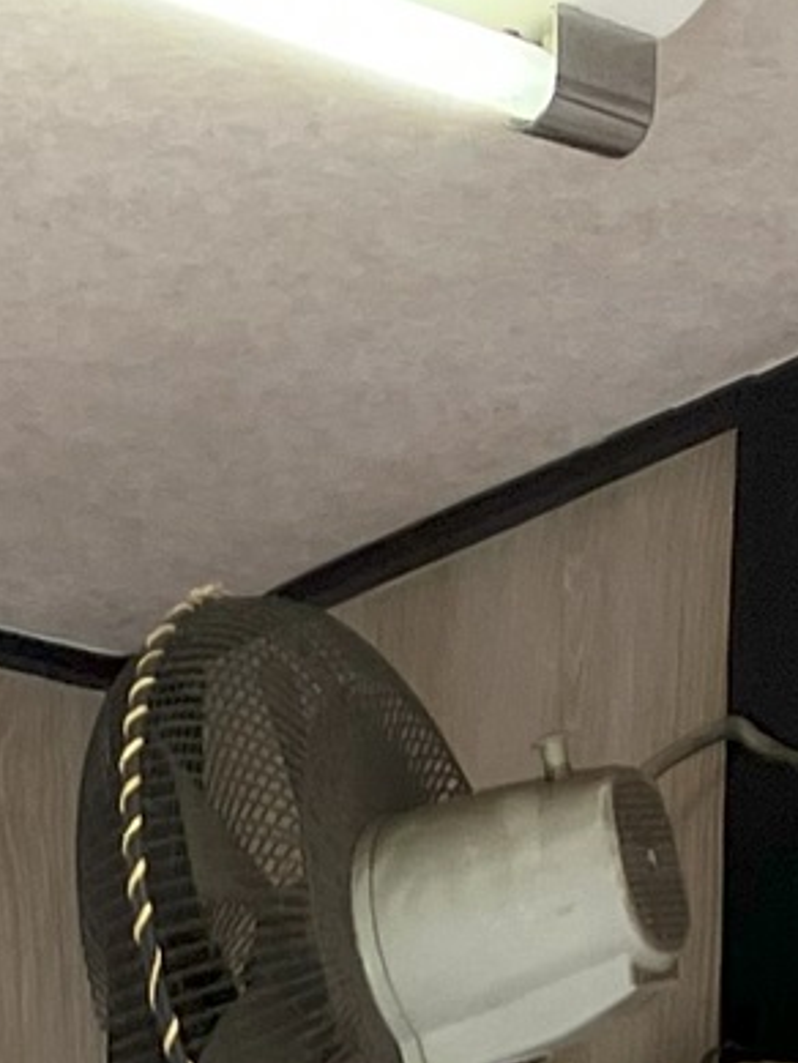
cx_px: -426
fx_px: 5960
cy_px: 3287
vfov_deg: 8.4
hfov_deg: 7.5
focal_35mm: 194
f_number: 1.8
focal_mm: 3.99
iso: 32
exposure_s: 1/100
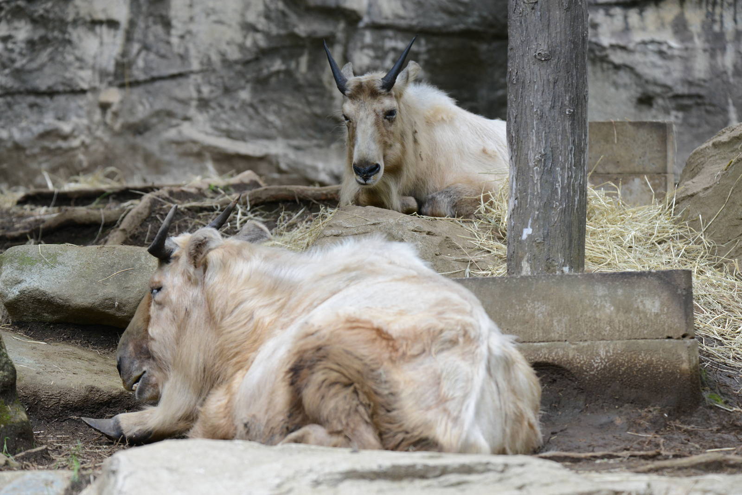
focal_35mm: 260
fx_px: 5361
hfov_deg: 7.9
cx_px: 371
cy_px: 248
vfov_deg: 5.3
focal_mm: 260
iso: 1000
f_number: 6.3
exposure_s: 1/160
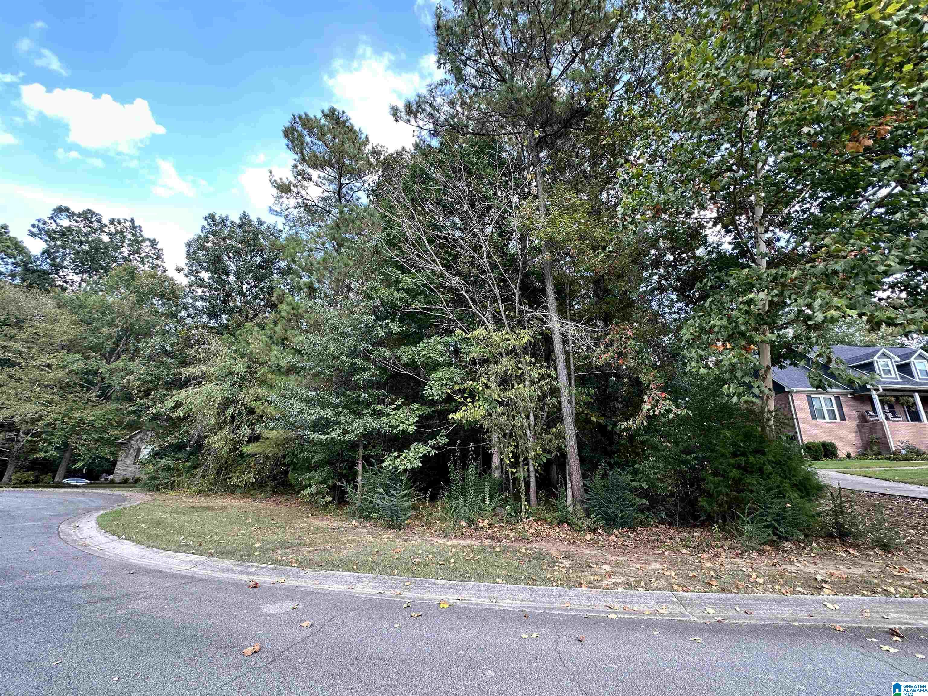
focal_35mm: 14
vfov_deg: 85.7
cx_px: 464
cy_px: 348
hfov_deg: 102.1
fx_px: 375
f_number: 2.2
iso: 40
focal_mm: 2.22
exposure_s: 1/129
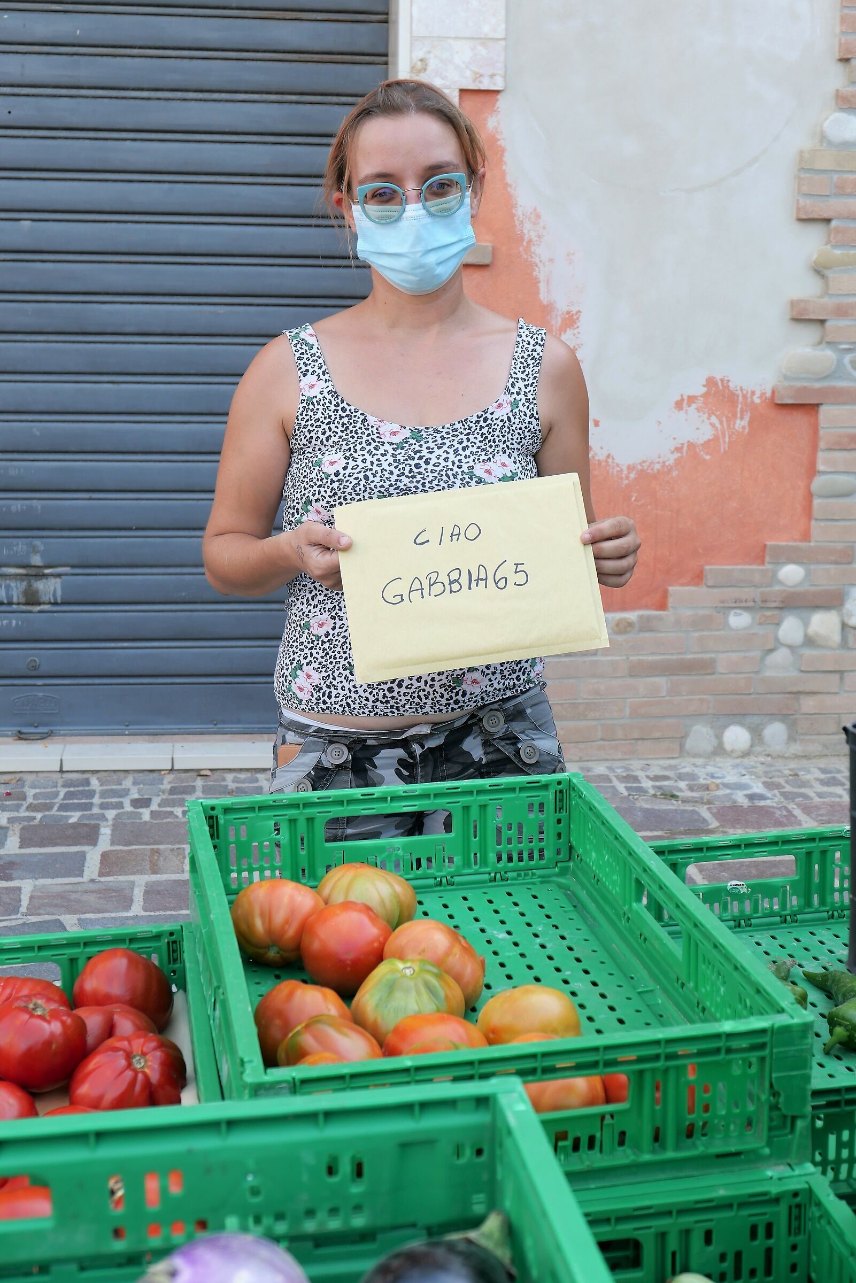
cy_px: 642
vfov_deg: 39.6
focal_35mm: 50
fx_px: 1782
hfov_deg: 27.0
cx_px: 428
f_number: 4.5
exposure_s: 1/100
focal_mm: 22.7
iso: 200
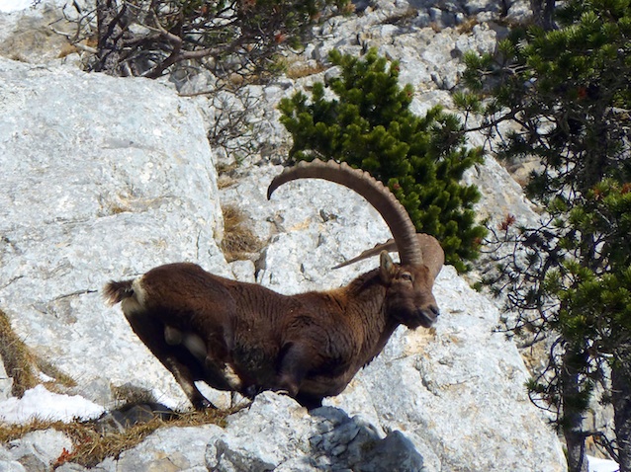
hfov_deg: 6.4
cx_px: 316
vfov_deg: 4.8
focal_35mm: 310
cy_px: 236
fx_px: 5649
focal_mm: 49.2
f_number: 5.6
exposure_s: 1/640
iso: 80
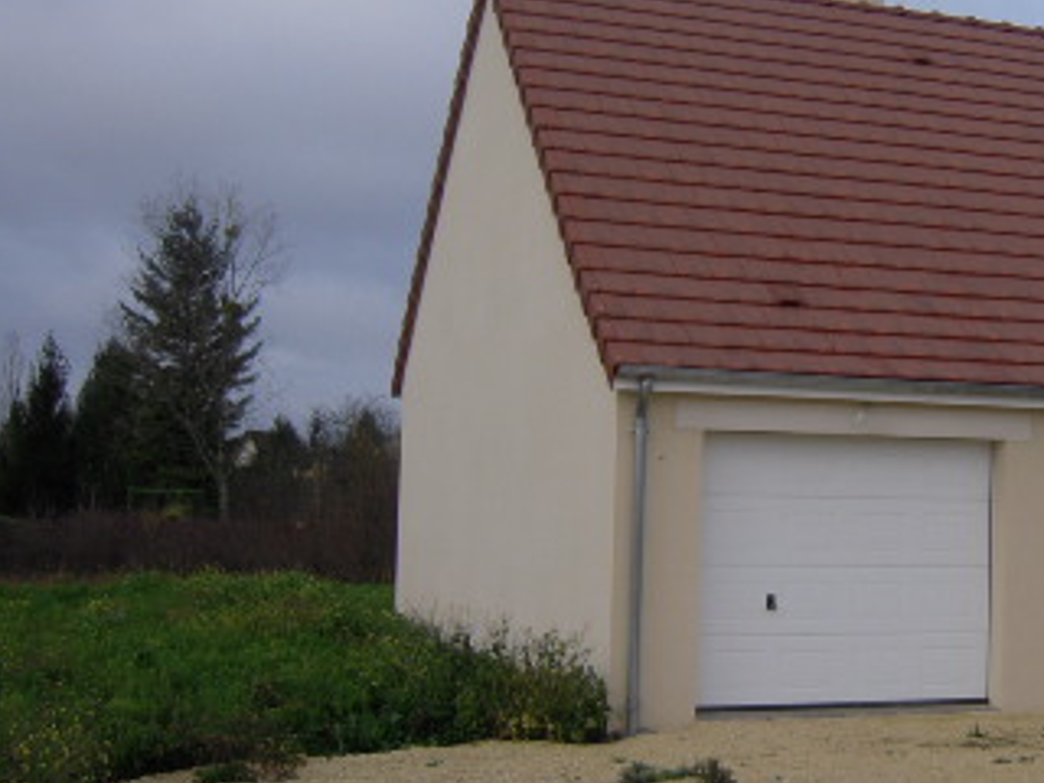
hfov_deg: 29.5
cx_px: 1002
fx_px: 1870
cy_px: 382
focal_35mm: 62
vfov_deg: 23.6
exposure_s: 1/500
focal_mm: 5.6
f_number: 2.8
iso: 100
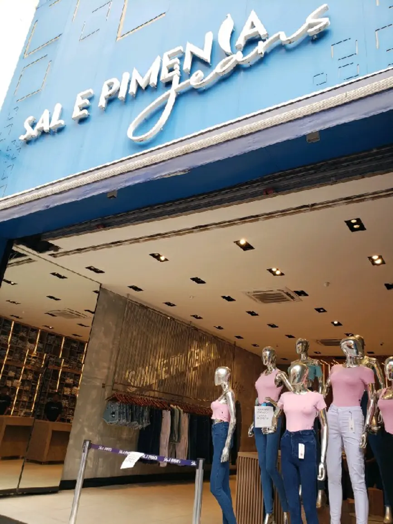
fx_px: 393
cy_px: 262
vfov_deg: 67.3
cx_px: 196
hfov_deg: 53.1
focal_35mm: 26
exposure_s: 1/208
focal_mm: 4.3
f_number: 2.4
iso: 50
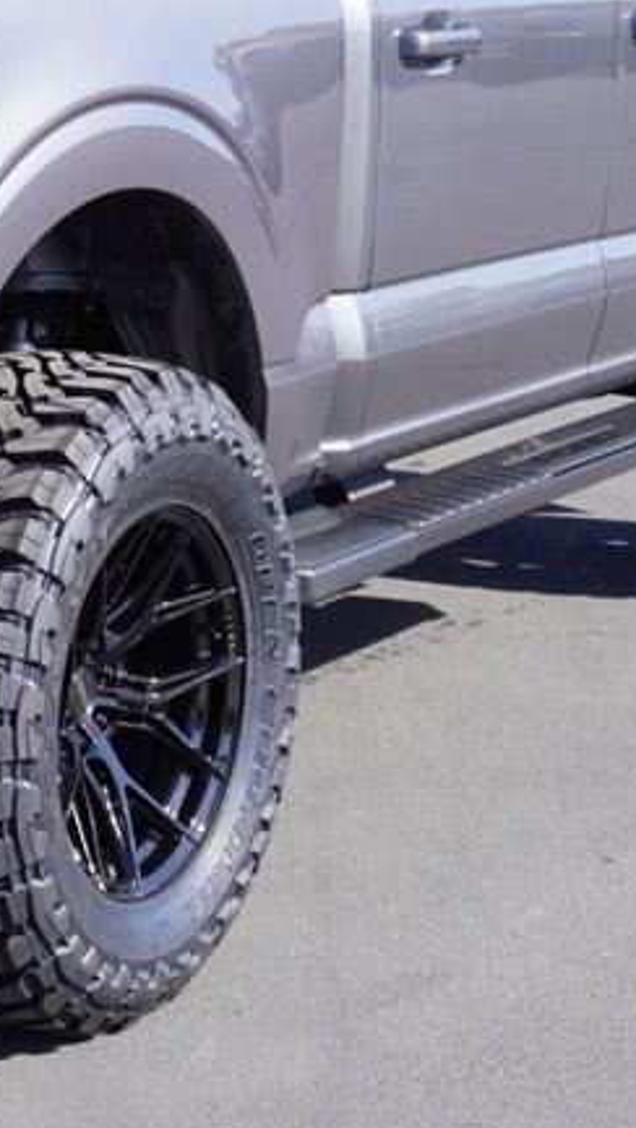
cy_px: 284
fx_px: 3450
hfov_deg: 10.3
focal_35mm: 115
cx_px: -248
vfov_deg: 18.5
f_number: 8
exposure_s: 1/100
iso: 100
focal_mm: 31
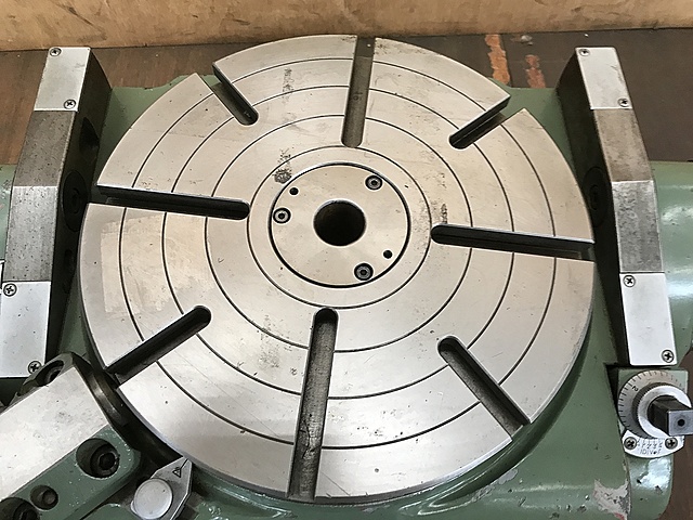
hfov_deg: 63.4
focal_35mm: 28
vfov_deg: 49.7
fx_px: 561
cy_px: 260
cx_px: 346
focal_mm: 3.99
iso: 32
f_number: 1.8
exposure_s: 1/24
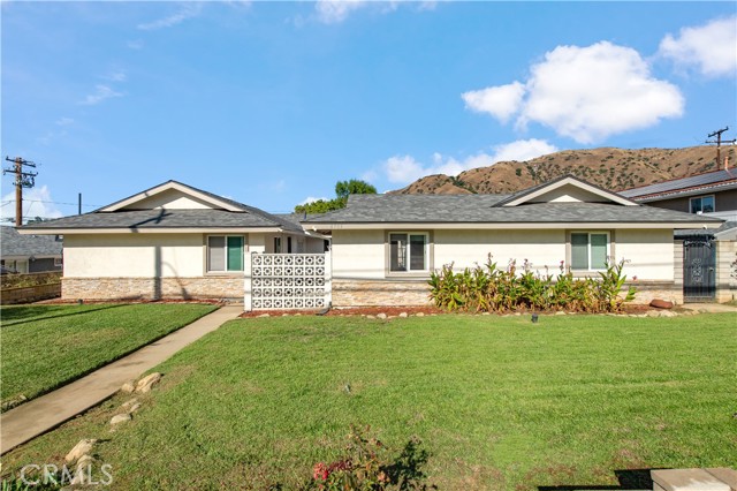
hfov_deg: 90.0
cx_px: 368
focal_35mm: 18
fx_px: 368
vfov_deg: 67.3
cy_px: 246
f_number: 8
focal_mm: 18
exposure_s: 1/500
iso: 100
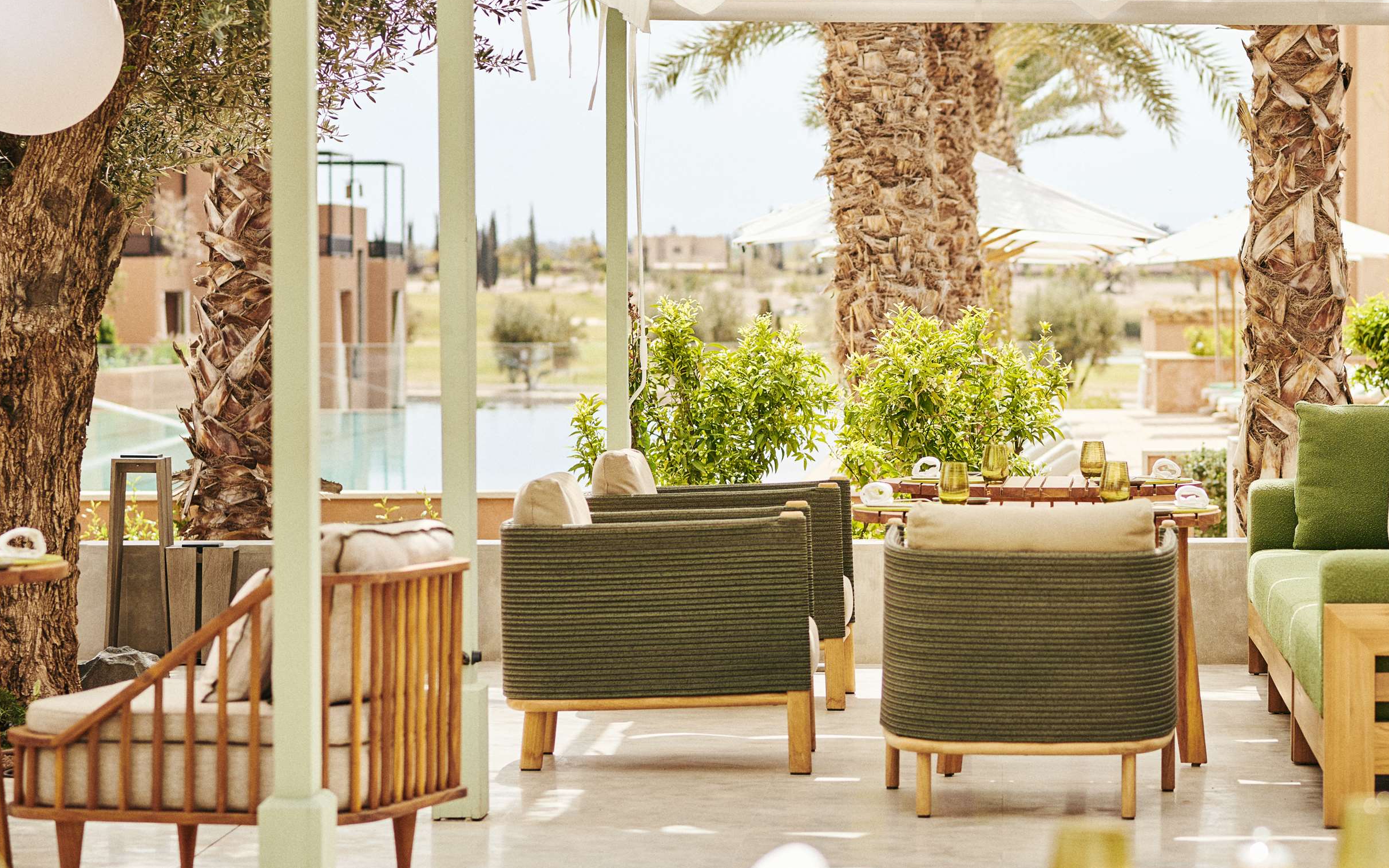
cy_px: 322
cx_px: 998
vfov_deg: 9.6
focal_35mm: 137
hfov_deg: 15.2
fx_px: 5187
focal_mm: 85
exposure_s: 1/500
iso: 100
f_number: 4
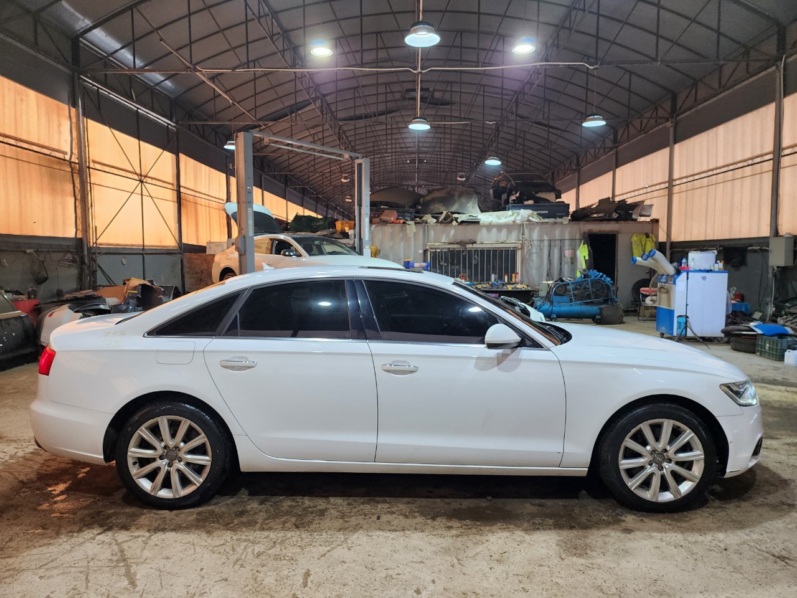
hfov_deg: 73.9
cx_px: 398
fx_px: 530
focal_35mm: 23
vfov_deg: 58.9
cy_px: 299
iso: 100
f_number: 1.8
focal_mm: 6.4
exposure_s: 1/120
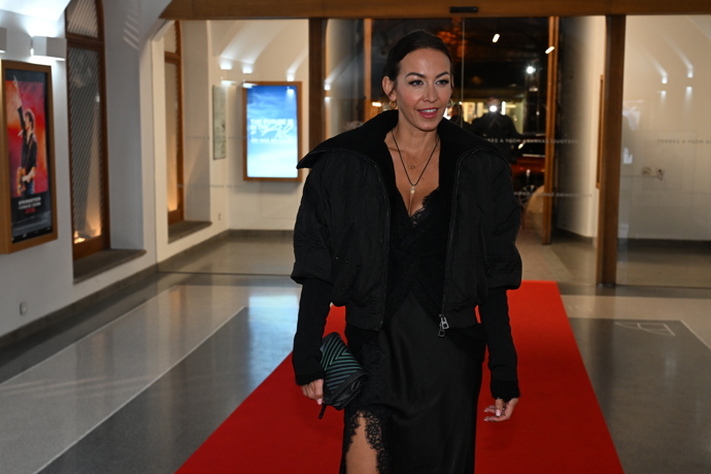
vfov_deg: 29.2
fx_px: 908
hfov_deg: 42.7
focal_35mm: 46
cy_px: 237
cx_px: 356
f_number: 5.6
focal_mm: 46
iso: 2000
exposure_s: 1/125
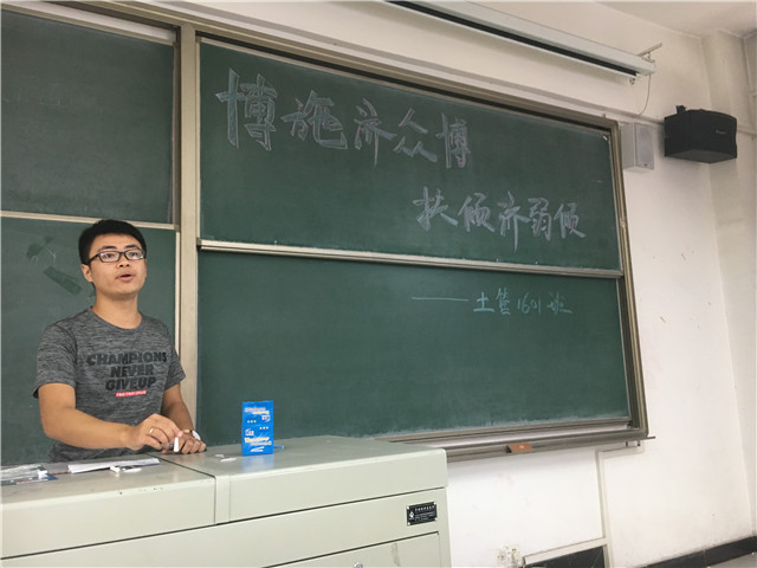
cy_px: 284
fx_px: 634
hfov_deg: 61.7
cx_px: 378
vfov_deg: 48.2
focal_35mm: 29
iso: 160
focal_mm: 4.15
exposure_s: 1/33
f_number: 2.2
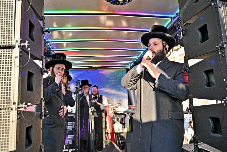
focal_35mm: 27
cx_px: 110
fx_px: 170
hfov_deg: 67.4
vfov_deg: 47.9
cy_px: 78
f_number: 4
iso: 125
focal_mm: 24
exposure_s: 1/200
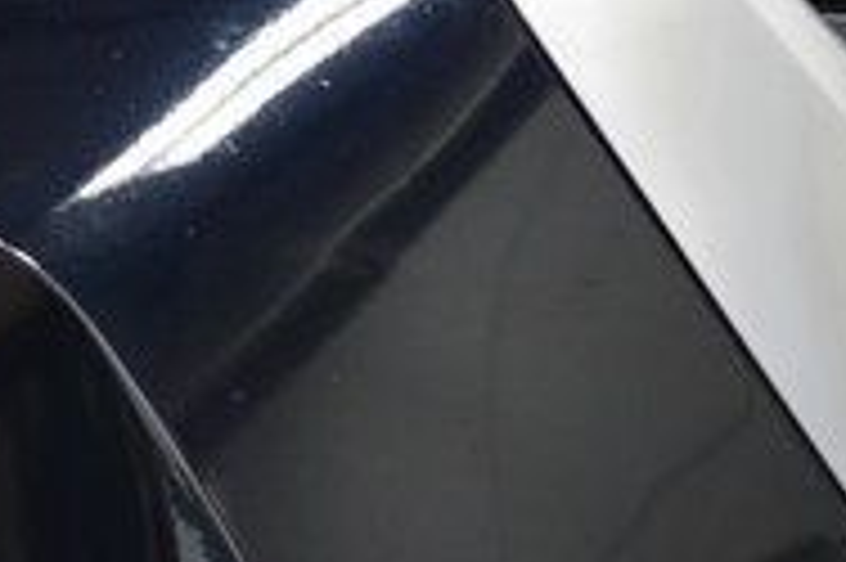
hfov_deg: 5.7
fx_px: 8405
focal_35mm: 358
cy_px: 946
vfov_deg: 3.8
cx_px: -351
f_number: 4
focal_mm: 70
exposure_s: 1/125
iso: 1600
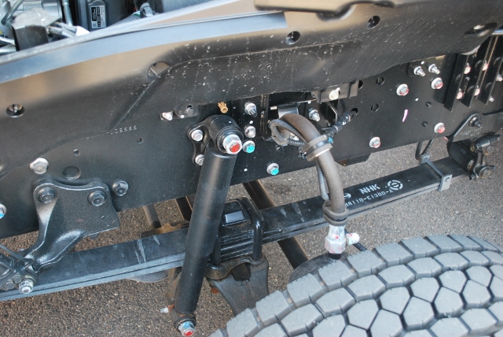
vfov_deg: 34.3
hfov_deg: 49.5
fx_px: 545
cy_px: 168
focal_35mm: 39
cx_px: 252
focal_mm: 26
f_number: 4.2
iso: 400
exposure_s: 1/25
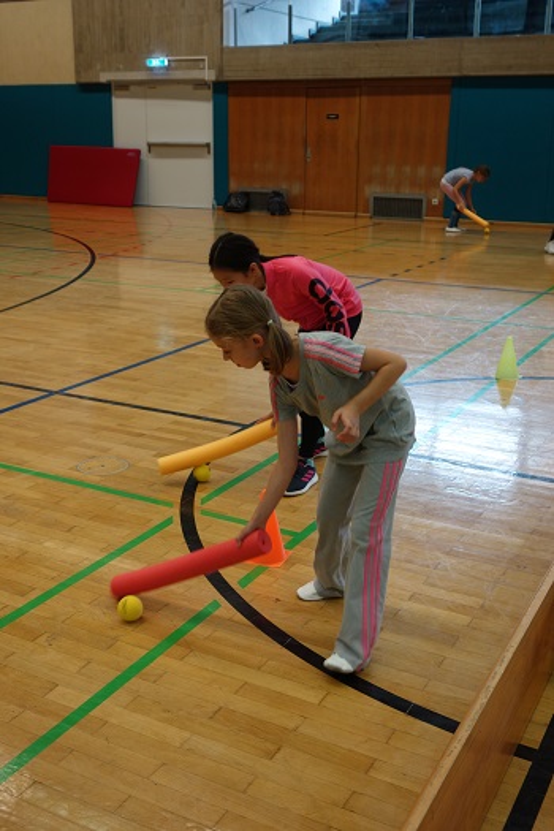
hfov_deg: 32.6
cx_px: 277
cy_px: 416
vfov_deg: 47.4
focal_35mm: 41
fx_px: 946
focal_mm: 15.28
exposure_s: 1/60
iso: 250
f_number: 3.2
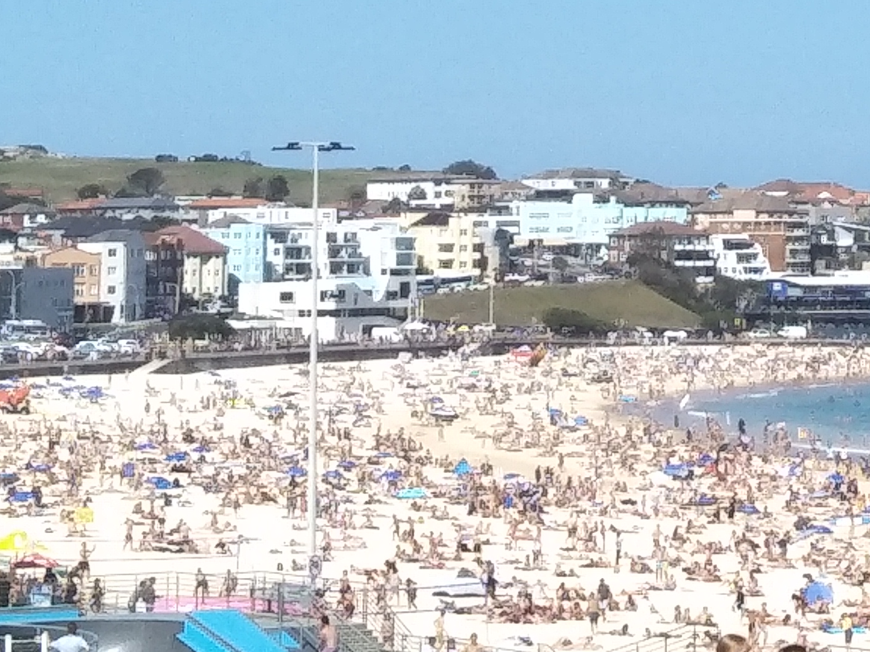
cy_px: -127
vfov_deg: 22.5
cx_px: 971
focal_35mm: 60
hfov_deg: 28.9
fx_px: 1508
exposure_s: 1/1347
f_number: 2.2
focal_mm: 3.46
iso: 32
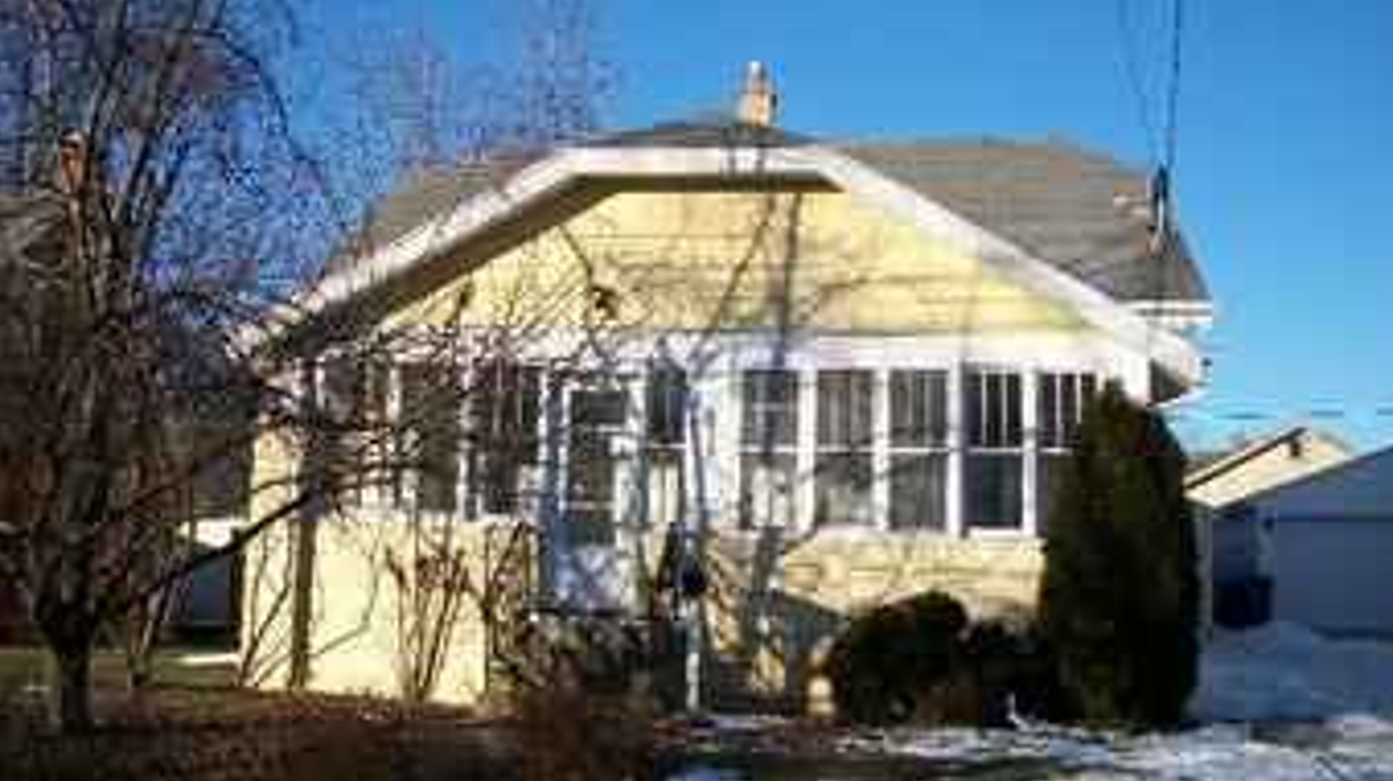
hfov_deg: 51.6
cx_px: 707
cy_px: 333
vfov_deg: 30.3
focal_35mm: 39
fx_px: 1439
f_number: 3.1
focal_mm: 6.3
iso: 80
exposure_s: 1/640
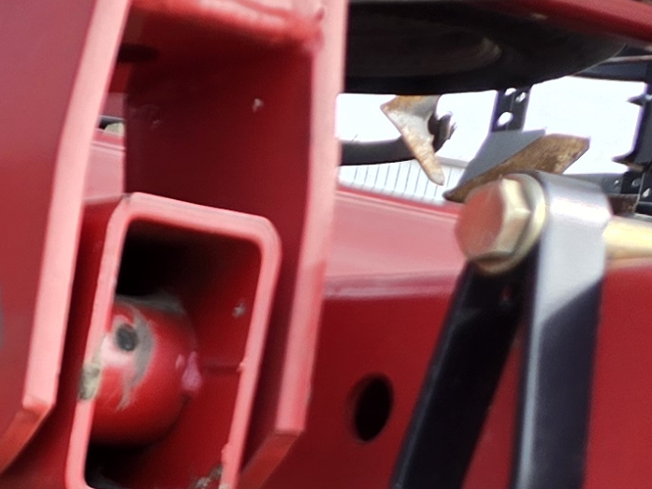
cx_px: -535
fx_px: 2487
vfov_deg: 9.7
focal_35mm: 132
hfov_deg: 13.4
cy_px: 1235
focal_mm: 5.4
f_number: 1.8
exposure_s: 1/217
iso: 25
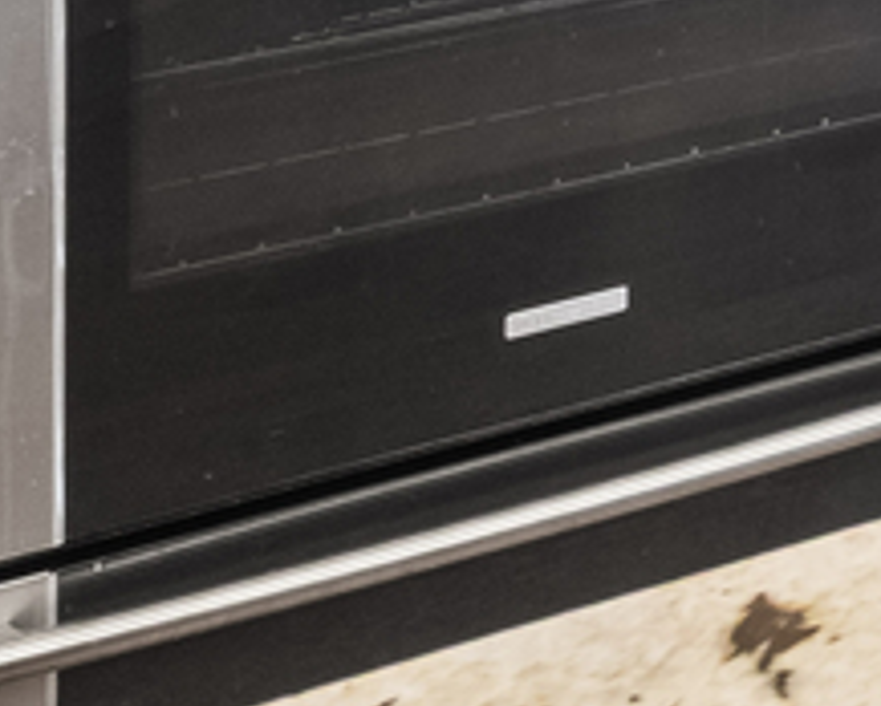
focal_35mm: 98
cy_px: -1039
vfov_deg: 12.2
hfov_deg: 11.0
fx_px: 2558
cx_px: 2726
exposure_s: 1/1.67
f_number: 9
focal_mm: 14
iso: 1000
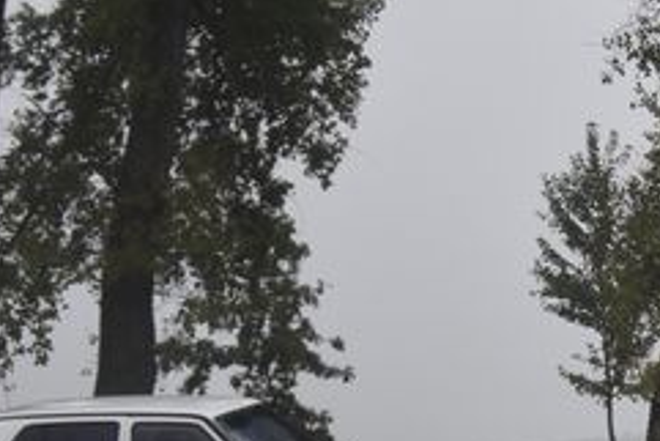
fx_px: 4706
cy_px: 355
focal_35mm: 257
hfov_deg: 7.9
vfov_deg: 5.4
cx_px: 906
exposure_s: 1/250
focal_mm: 55
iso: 800
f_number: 5.6
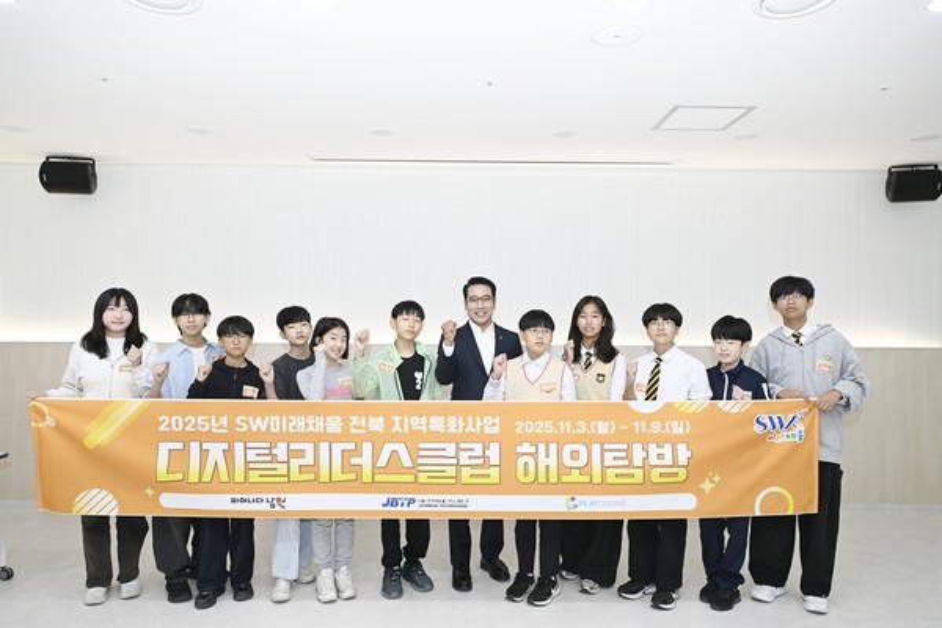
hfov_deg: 73.7
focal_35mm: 24
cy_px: 314
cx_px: 471
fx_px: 628
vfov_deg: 53.1
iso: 800
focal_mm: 24
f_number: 4
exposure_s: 1/200
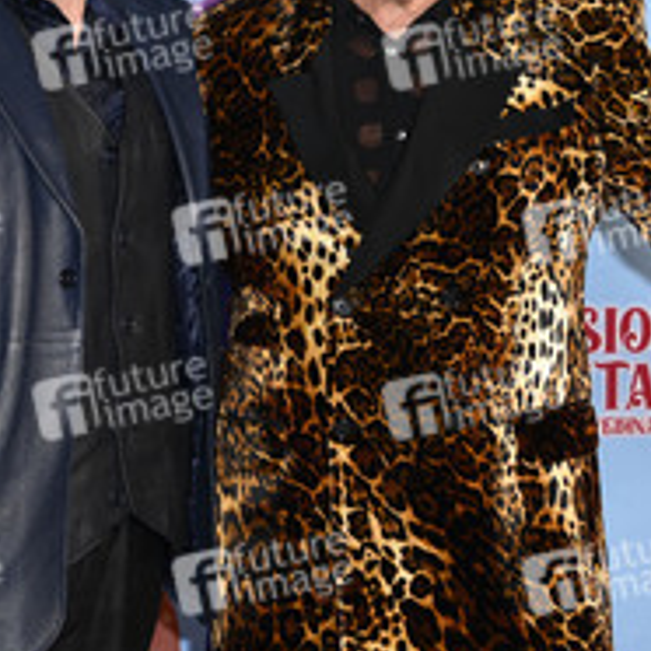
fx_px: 2979
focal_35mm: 140
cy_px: 136
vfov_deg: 12.4
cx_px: 170
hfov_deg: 12.4
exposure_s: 1/250
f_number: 5.6
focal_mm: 68
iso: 1000
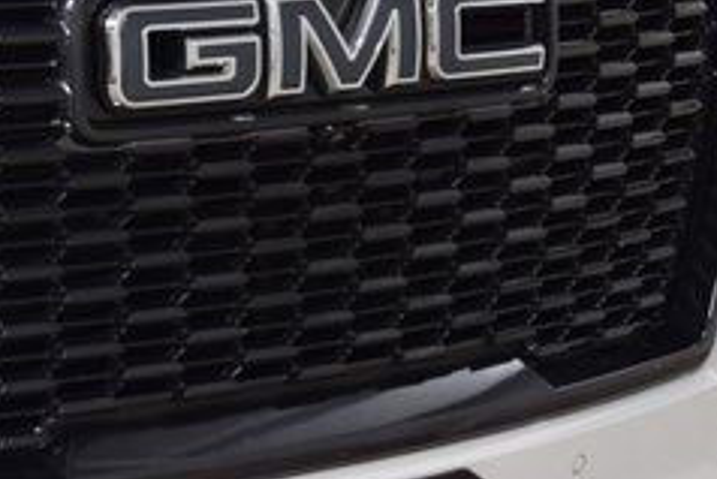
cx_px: -6
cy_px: 399
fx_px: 2817
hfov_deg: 14.3
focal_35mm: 141
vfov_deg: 9.7
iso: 500
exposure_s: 1/15
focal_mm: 35
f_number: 6.3
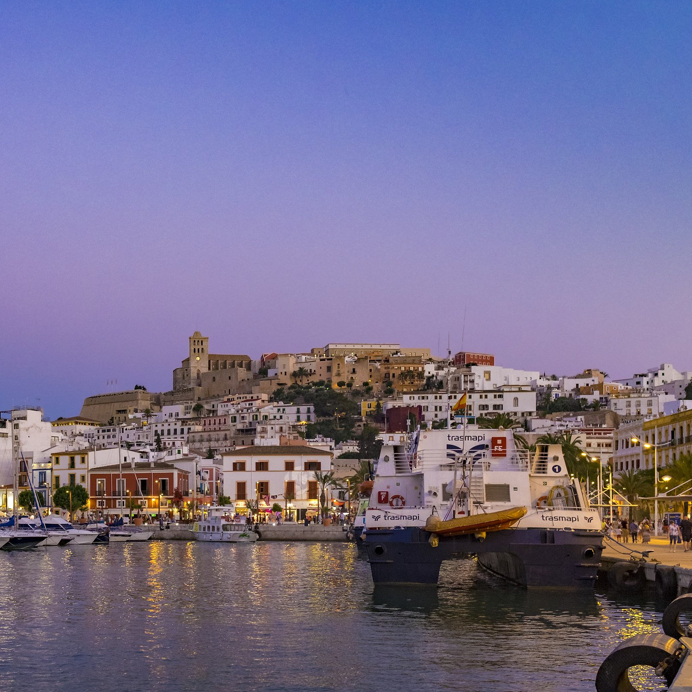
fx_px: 1018
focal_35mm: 45
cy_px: 347
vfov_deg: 37.6
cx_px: 173
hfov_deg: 36.7
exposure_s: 1/60
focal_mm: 23
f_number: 4
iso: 1600
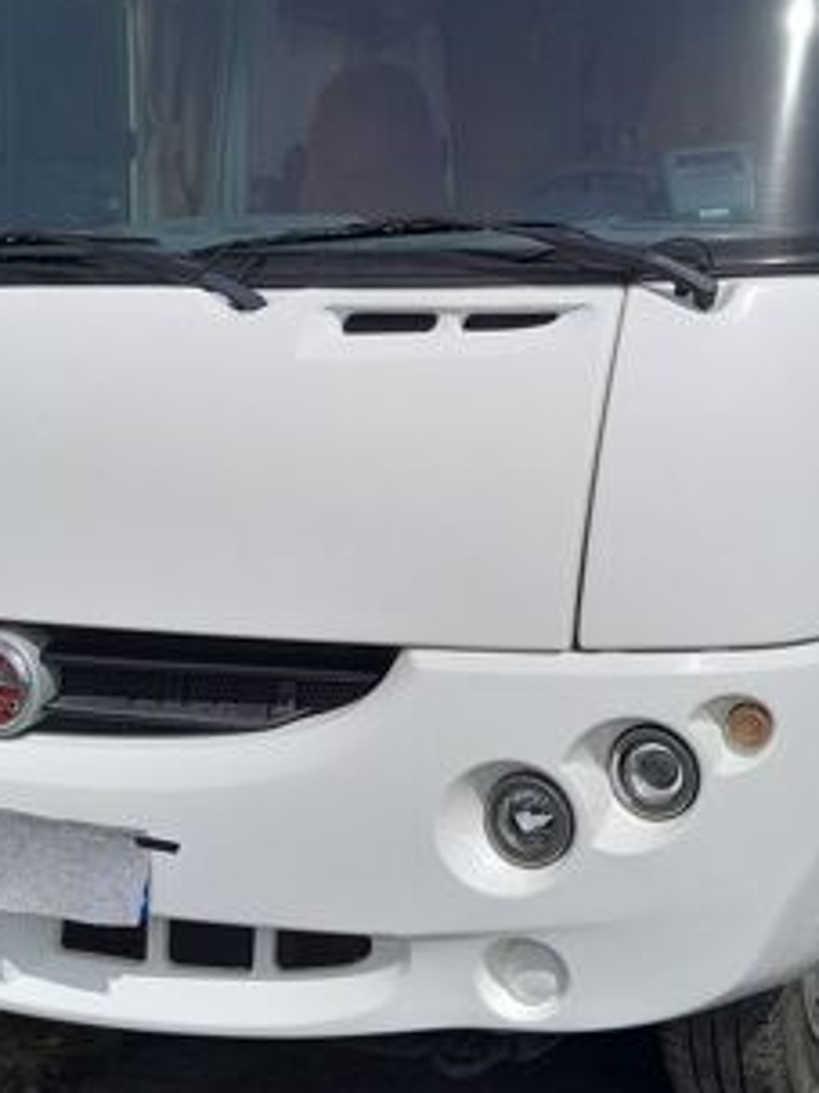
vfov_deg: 34.7
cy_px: 382
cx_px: 440
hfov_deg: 26.5
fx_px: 1736
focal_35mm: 55
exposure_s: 1/1621
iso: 40
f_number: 1.8
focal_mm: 3.98
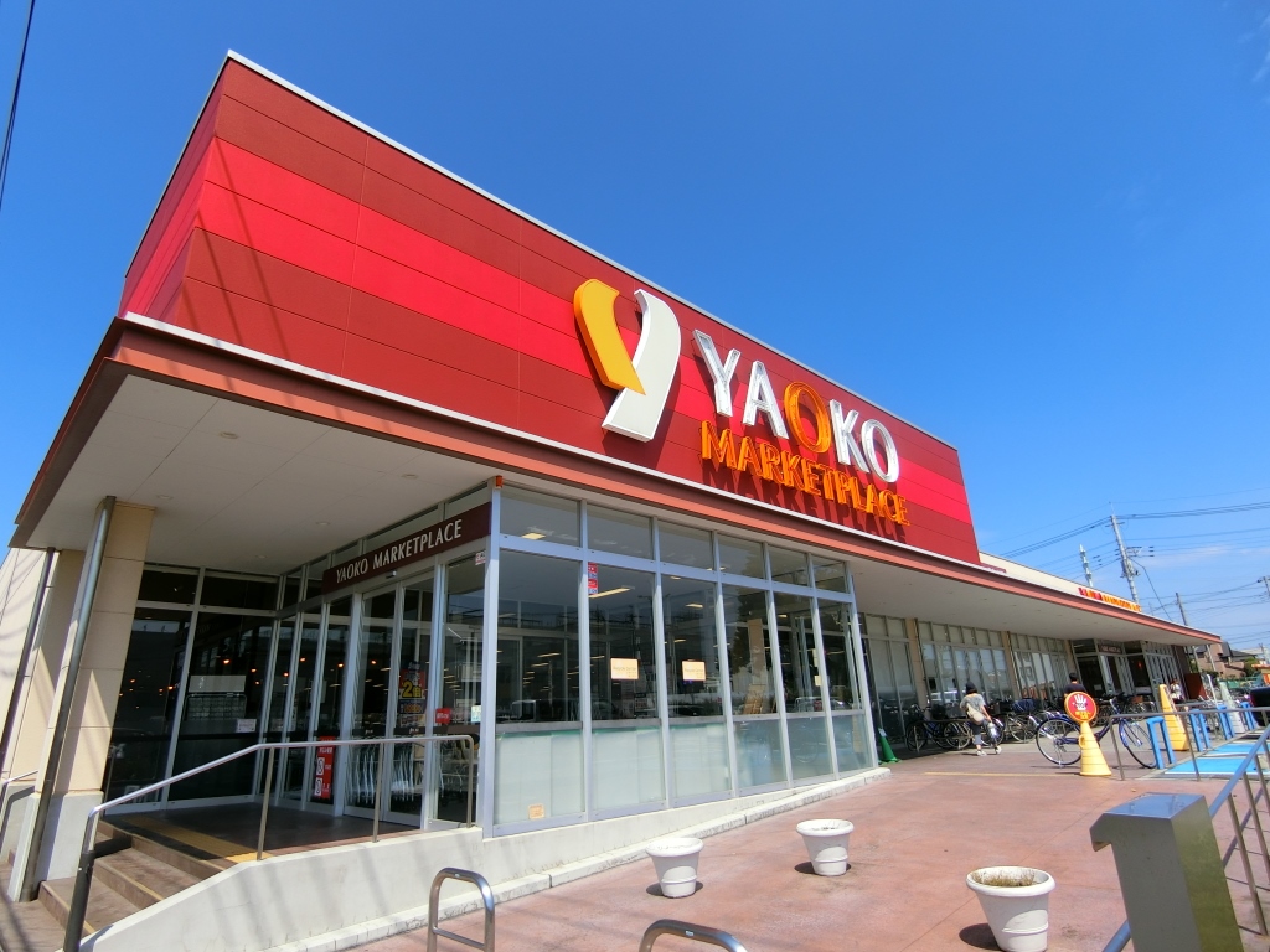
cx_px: 635
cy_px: 476
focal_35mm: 19
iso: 80
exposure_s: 1/320
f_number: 6.9
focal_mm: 4.06
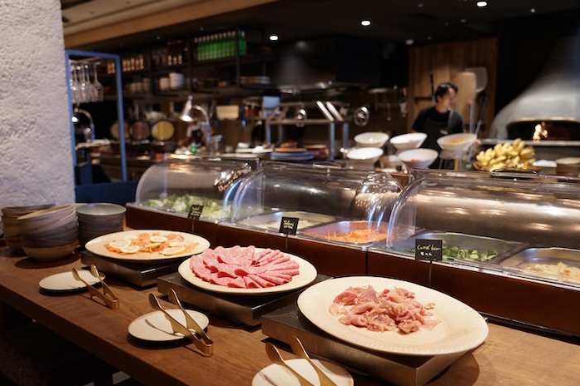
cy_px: 198
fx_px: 515
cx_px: 285
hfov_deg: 58.7
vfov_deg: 41.1
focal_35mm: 32
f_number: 4
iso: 1000
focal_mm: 31
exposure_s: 1/60
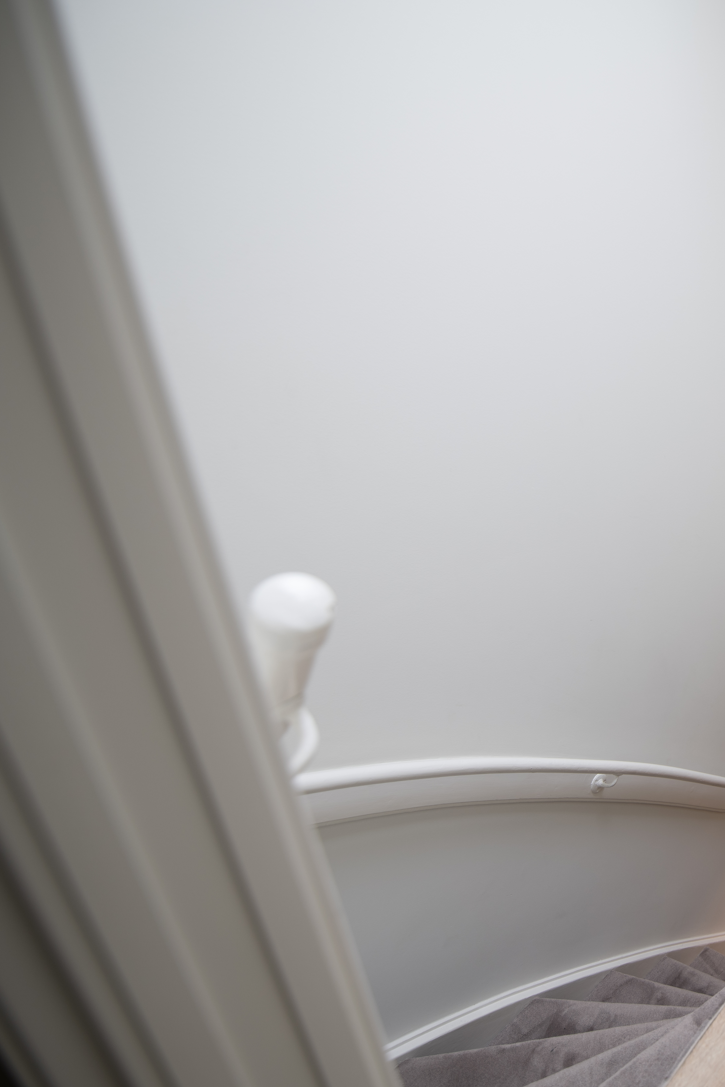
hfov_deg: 42.4
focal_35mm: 23
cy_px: 532
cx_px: 810
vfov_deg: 76.1
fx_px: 695
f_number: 2.8
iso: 100
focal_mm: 15
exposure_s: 1/45
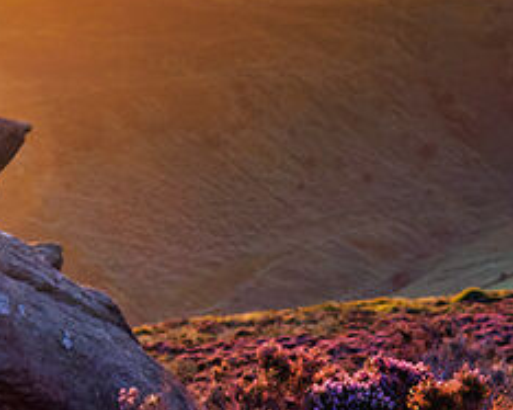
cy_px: 200
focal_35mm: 154
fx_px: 2337
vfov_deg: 10.0
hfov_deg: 12.4
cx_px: -11
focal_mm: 18
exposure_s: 1/25
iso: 200
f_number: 6.3
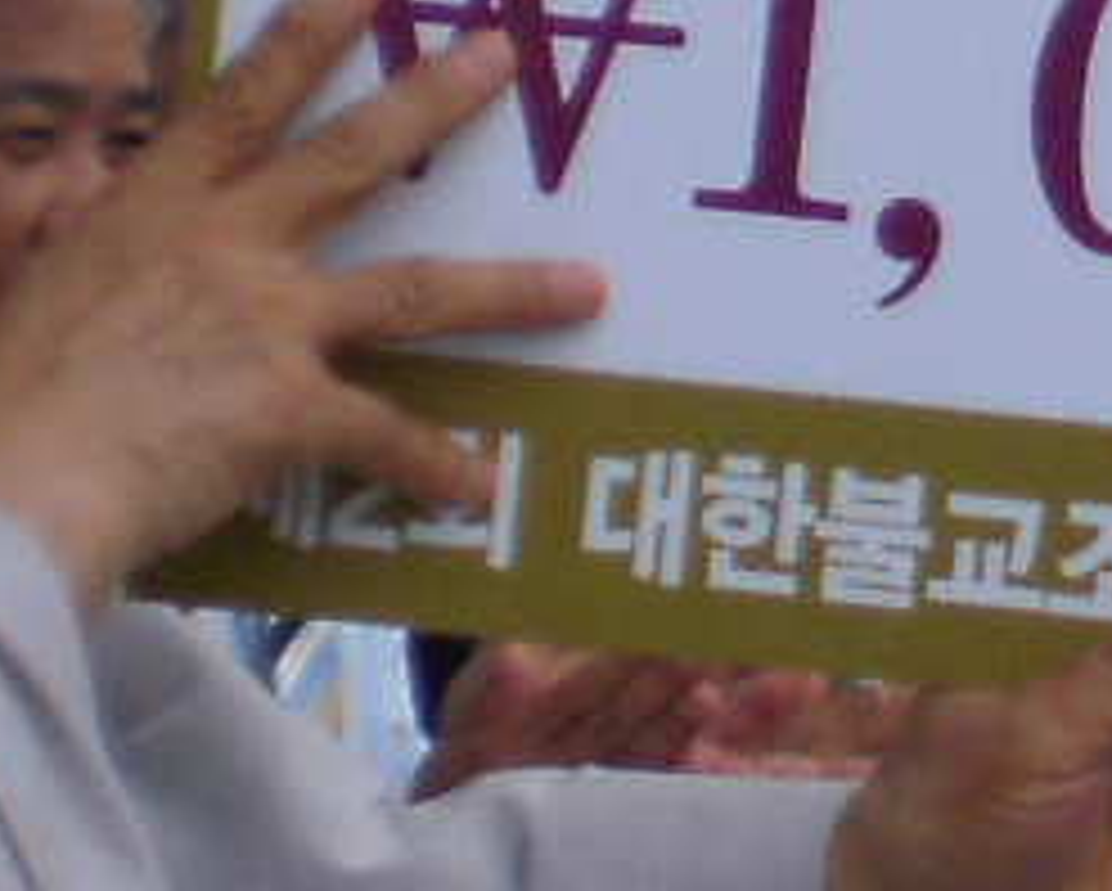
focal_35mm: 291
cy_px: -40
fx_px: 9585
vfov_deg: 5.3
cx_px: 1819
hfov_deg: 6.5
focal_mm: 6.3
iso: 100
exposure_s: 1/250
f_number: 3.1
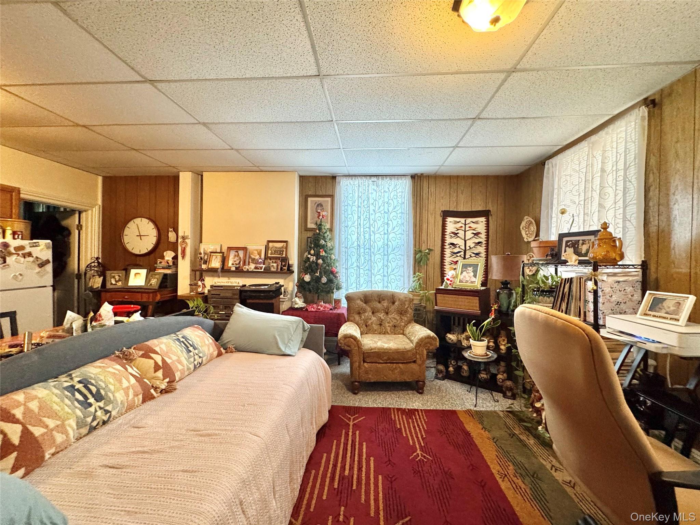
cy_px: 262
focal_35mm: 14
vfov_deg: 85.7
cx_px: 350
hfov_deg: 102.1
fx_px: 283
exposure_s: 1/60
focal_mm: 2.22
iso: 500
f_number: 2.2
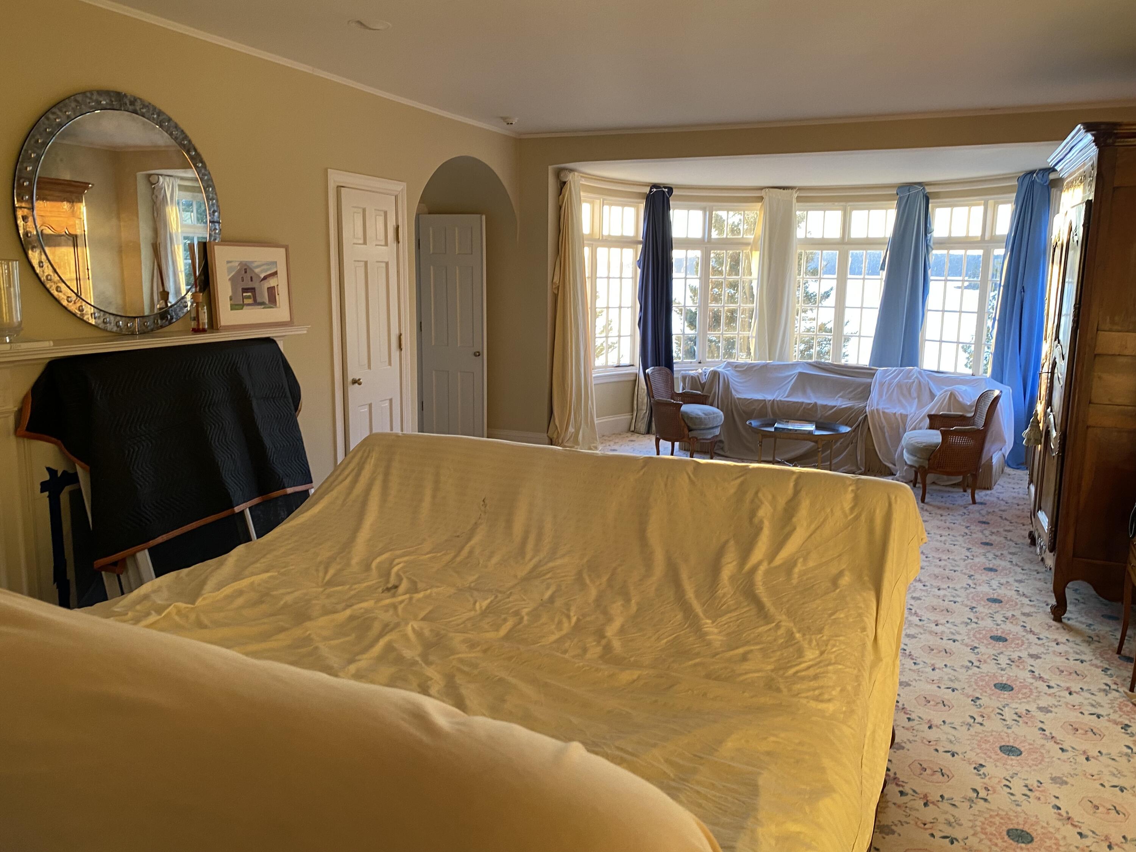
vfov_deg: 53.1
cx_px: 568
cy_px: 426
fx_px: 853
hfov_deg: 67.3
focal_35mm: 26
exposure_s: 1/72
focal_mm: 4.25
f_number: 1.8
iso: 125
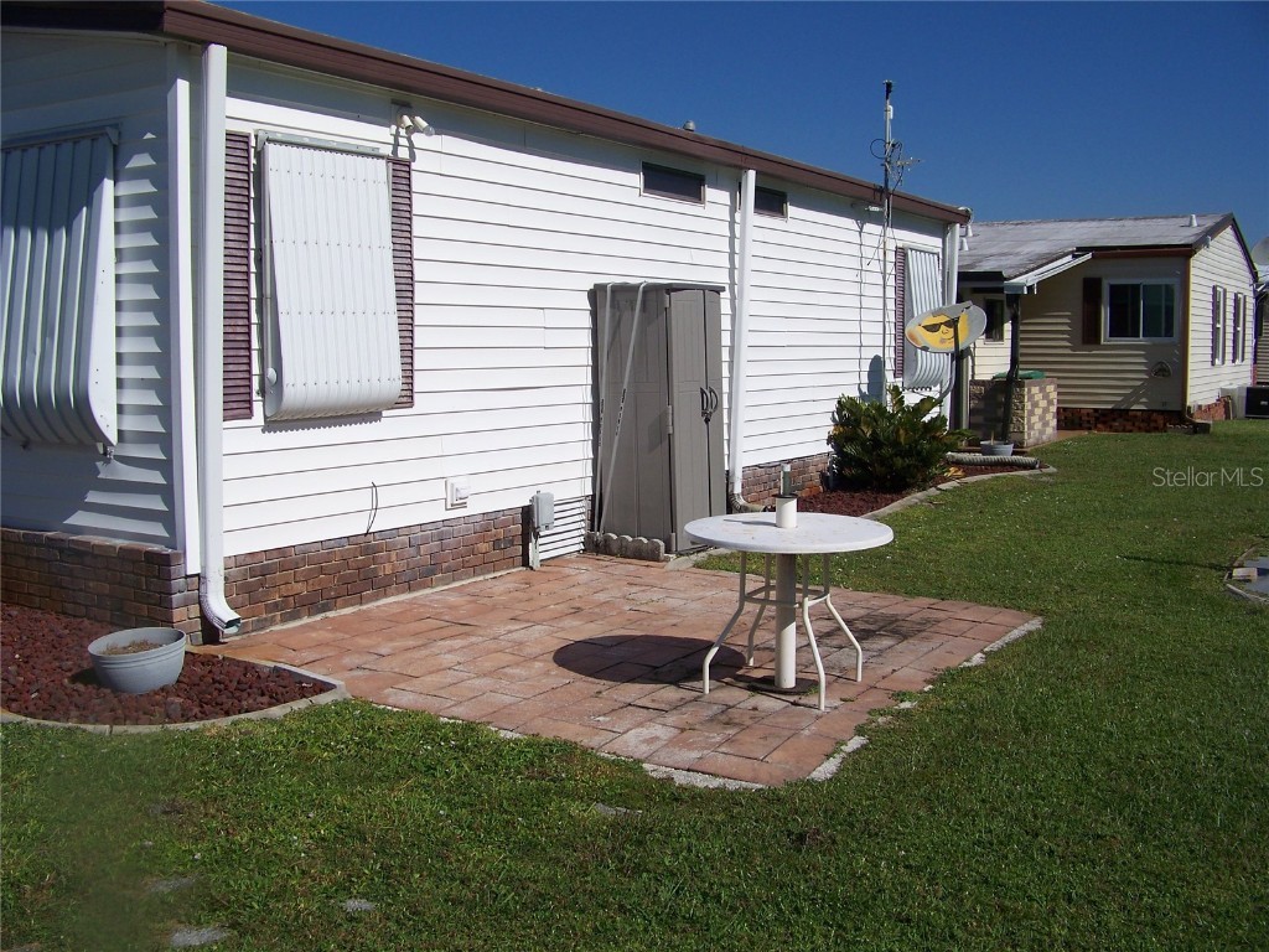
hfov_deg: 51.4
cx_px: 634
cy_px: 476
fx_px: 1320
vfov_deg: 39.7
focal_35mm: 36
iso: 64
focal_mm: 5.85
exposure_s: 1/1250
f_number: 4
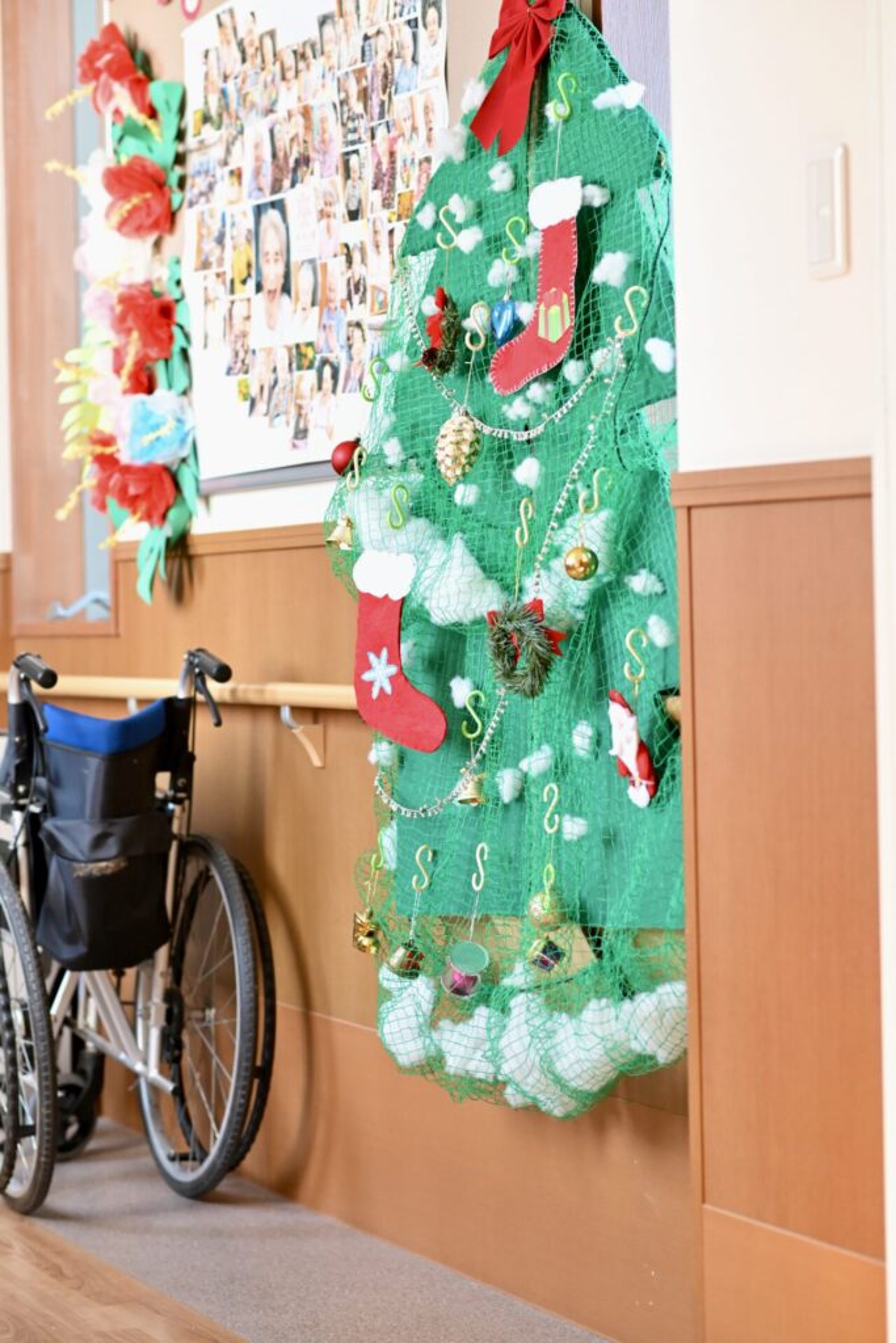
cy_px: 672
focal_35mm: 85
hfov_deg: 16.1
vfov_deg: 23.9
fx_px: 3172
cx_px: 448
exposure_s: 1/250
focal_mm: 85
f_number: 3.5
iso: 3600
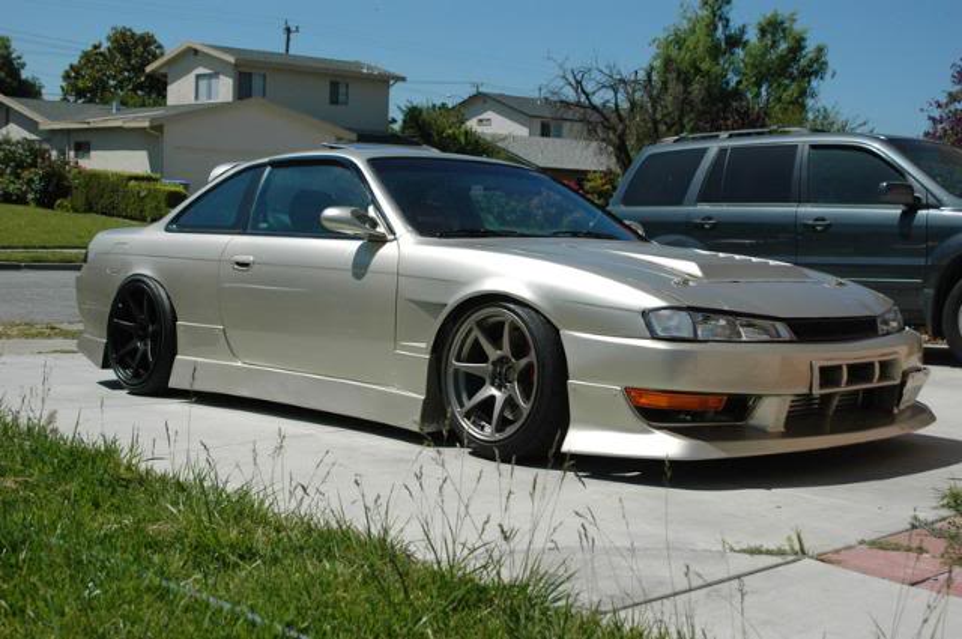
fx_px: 1281
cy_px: 320
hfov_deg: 41.2
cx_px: 481
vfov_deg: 28.0
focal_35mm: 48
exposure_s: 1/4000
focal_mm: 32
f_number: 4.8
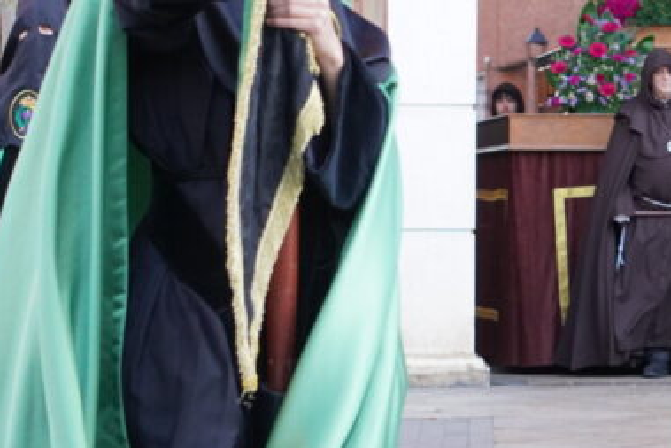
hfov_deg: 12.2
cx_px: 664
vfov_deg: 8.2
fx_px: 3114
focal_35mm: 167
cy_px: 14
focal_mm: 55
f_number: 4.5
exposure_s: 1/160
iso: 1600
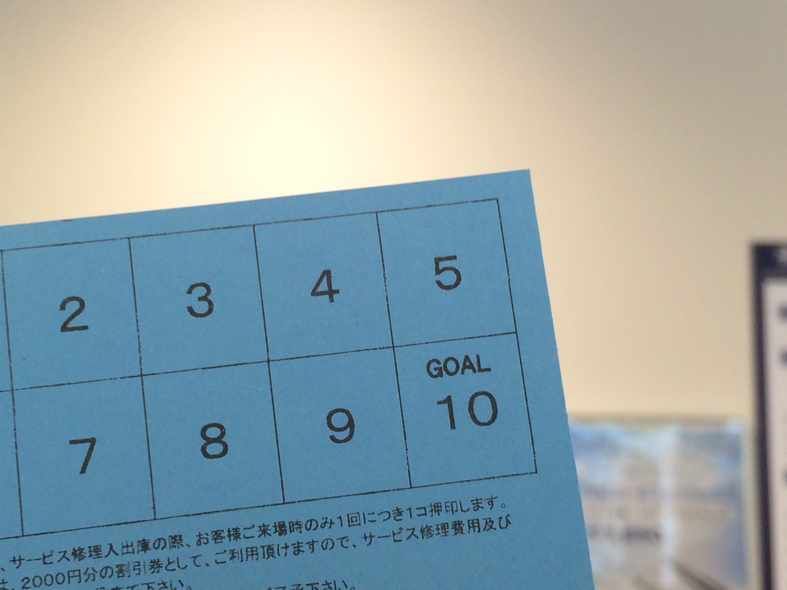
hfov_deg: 33.2
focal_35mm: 58
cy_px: 268
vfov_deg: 25.2
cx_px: 352
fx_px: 1318
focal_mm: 4.12
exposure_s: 1/60
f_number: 2.2
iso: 50
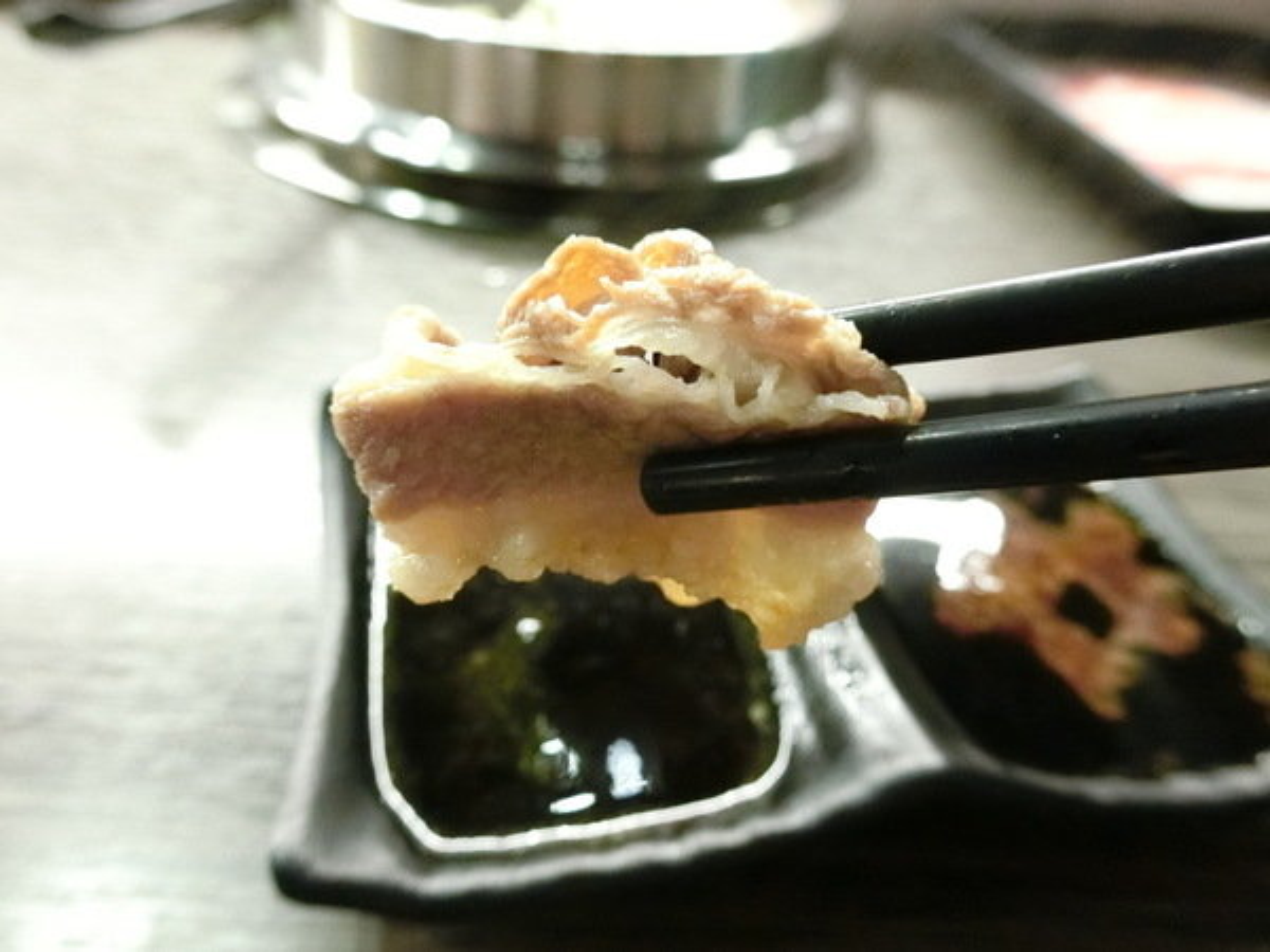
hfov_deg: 69.4
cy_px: 476
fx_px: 917
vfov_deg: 54.9
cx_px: 635
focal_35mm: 25
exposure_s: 1/100
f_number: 2.8
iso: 2000
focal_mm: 5.4
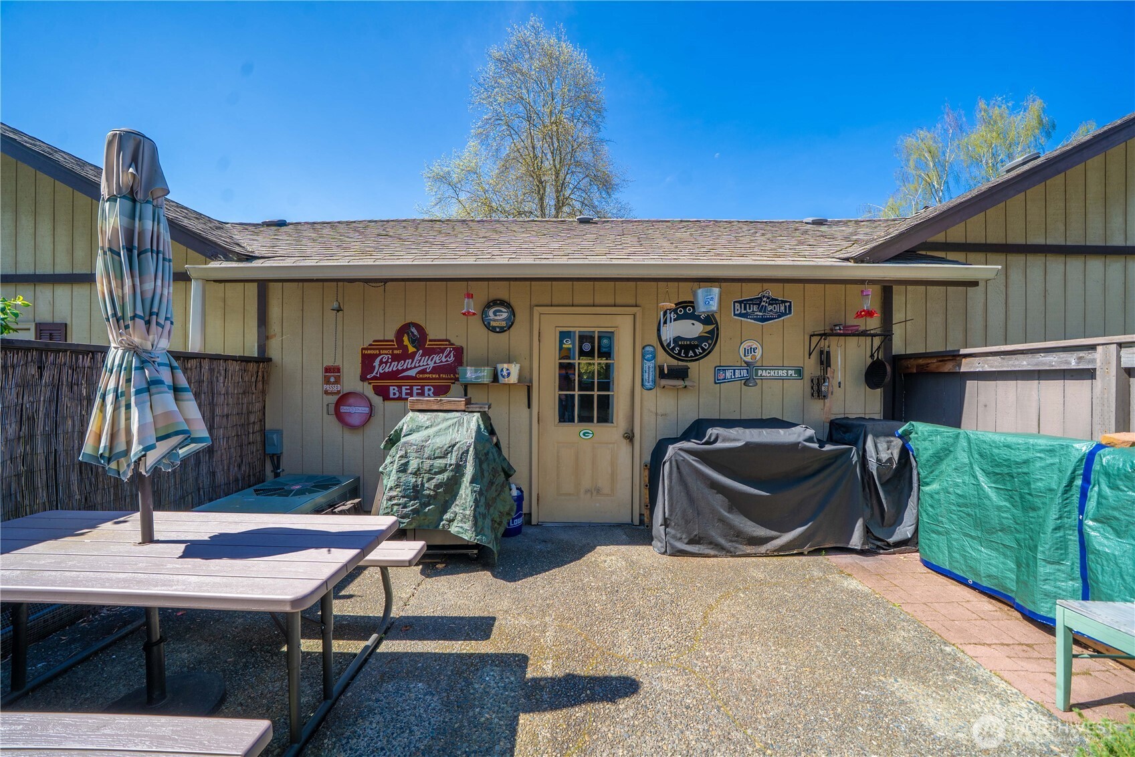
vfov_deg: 90.0
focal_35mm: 12
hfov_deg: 112.6
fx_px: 378
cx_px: 568
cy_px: 378
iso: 100
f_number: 6.7
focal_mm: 12
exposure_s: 1/125
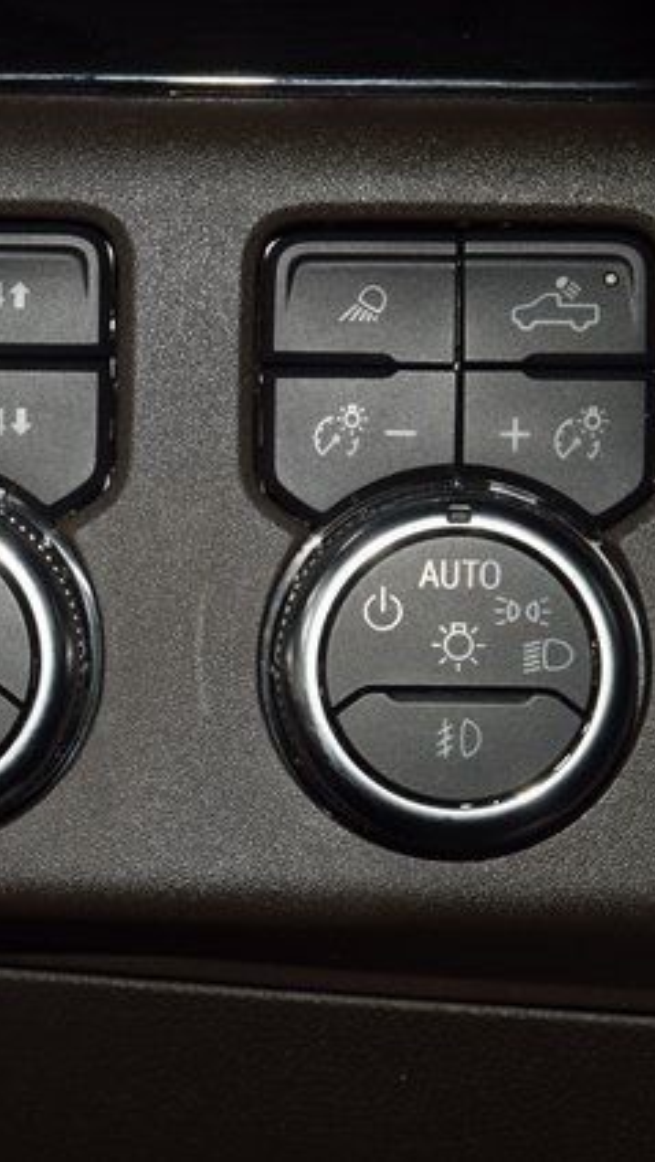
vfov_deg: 13.0
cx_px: -66
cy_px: 580
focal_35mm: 166
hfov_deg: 7.3
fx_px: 5117
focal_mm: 70
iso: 100
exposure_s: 1/125
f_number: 8
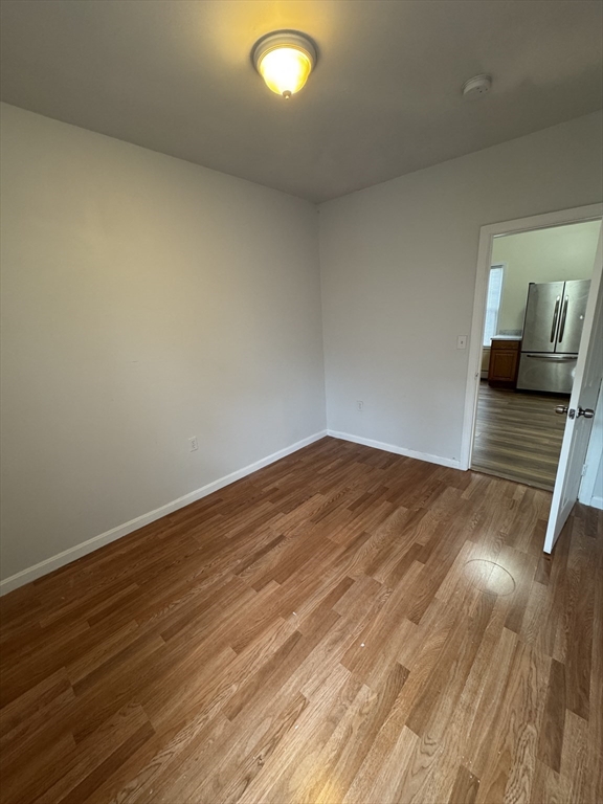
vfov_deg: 102.1
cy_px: 402
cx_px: 302
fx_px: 325
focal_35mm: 14
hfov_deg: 85.7
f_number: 2.2
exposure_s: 1/60
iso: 250
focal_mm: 2.22
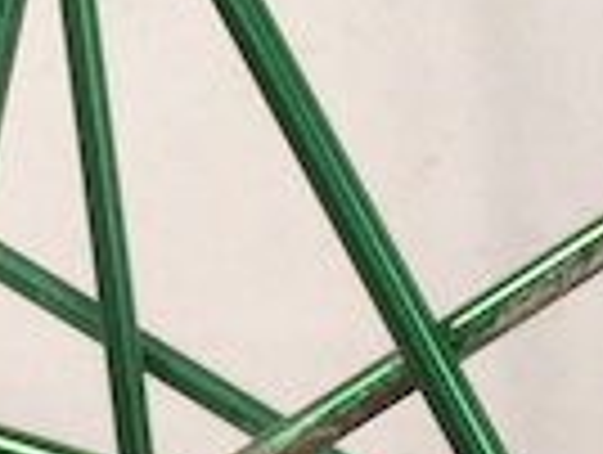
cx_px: 243
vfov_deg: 8.4
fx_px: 3019
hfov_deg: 11.4
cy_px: 647
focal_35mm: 173
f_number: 2.2
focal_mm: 4.15
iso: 80
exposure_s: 1/30
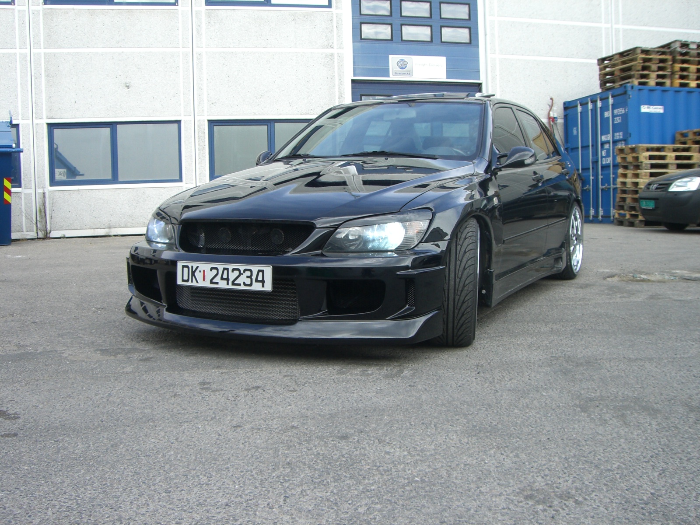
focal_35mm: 38
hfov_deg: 49.0
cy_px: 262
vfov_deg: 37.7
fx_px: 768
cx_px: 350
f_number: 4.3
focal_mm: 6.2
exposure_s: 1/160
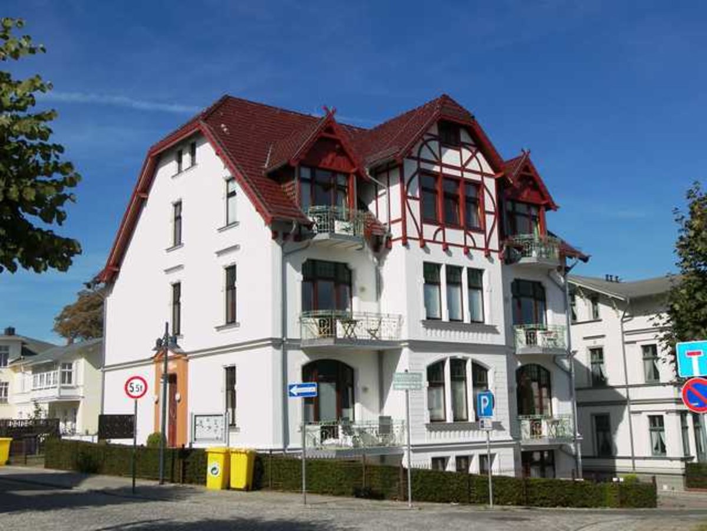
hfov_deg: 43.9
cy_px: 266
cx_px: 354
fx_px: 878
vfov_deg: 33.6
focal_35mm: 43
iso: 50
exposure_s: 1/1250
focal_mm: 9.1
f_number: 4
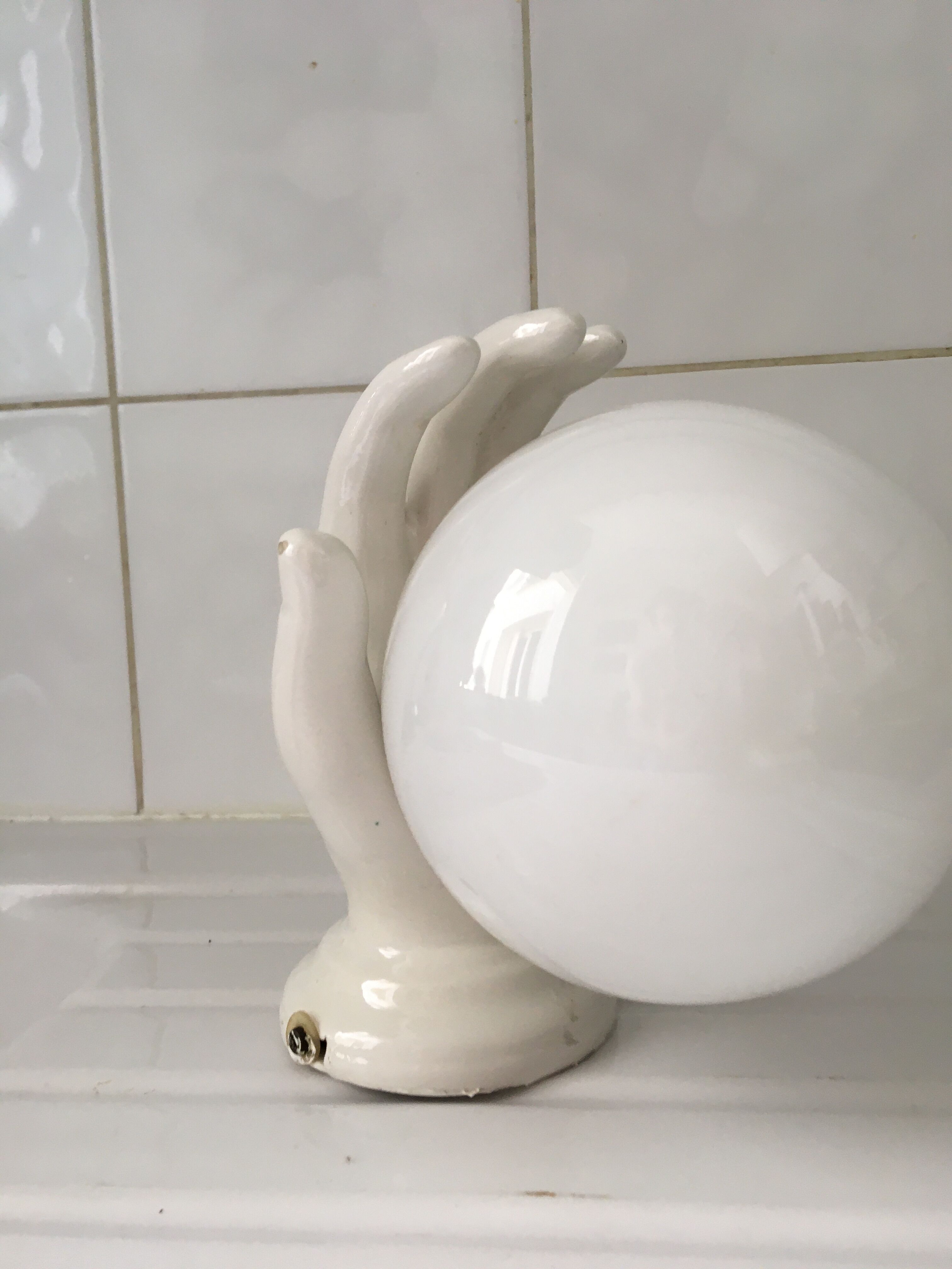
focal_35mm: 29
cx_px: 476
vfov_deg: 61.7
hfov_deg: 48.2
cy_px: 634
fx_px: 1063
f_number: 2.2
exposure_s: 1/33
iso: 32
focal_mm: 4.15
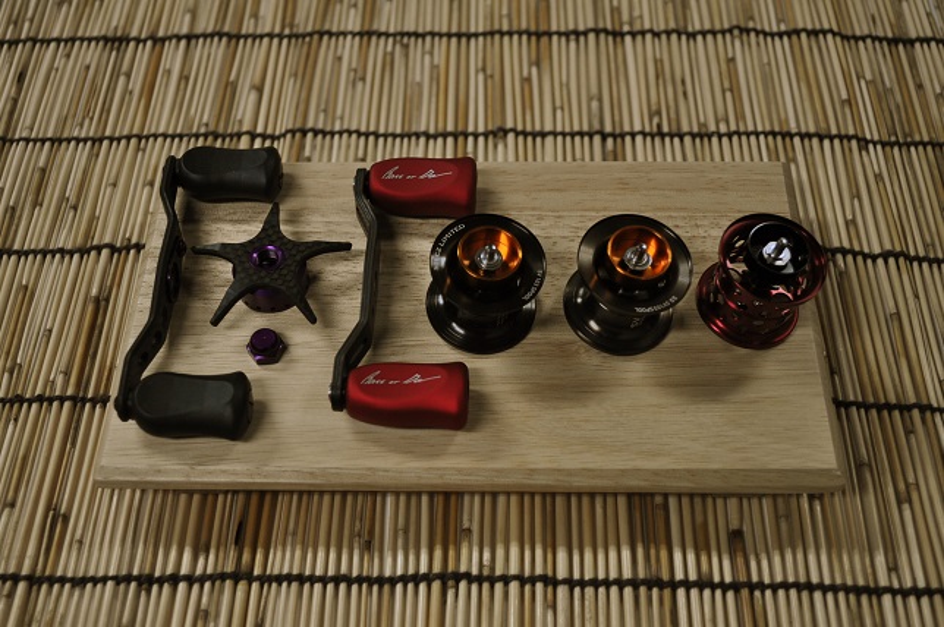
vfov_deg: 28.0
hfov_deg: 41.2
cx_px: 472
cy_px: 314
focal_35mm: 48
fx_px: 1257
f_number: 4.8
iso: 500
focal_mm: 32
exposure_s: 1/60
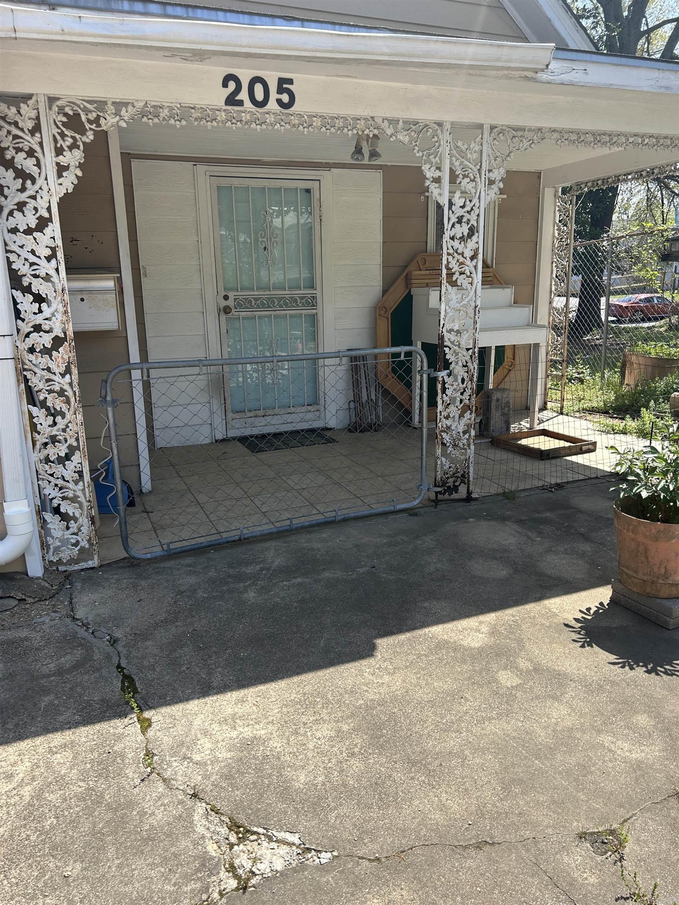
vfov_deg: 67.3
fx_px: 680
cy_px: 452
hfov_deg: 53.1
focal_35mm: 26
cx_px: 340
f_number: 1.5
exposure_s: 1/2252
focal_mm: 5.7
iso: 50
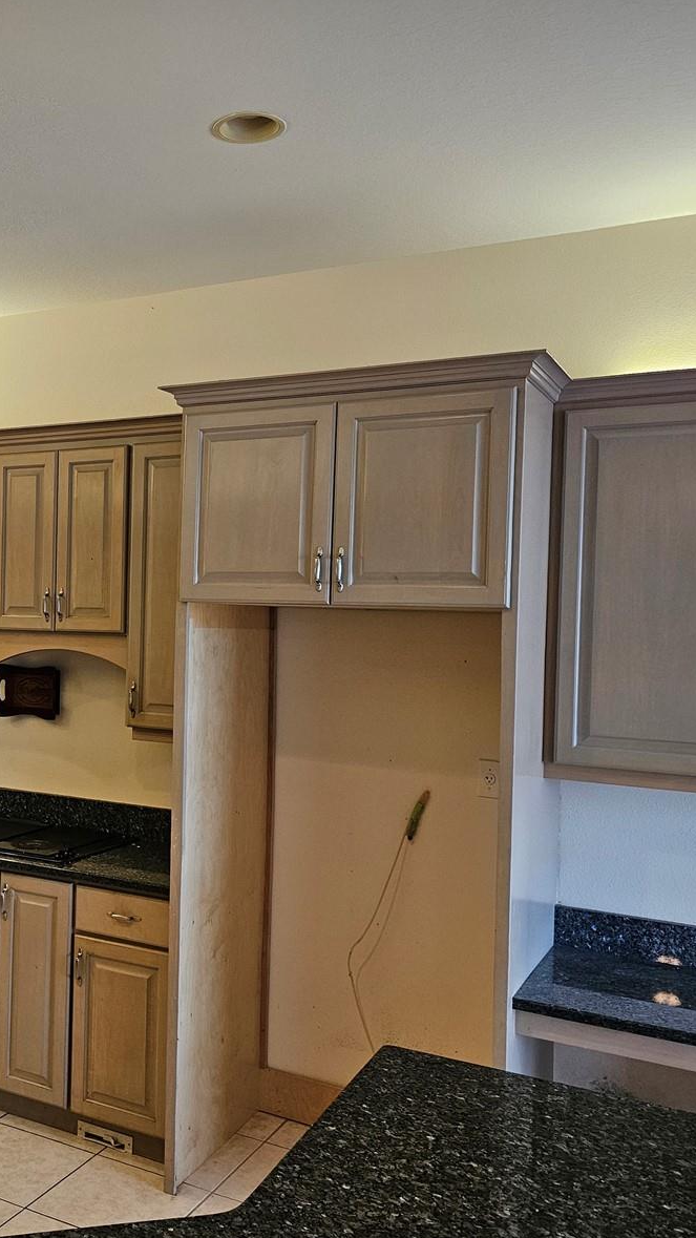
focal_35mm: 34
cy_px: 618
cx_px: 78
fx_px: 1116
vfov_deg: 58.0
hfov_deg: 33.0
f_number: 1.7
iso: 250
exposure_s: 1/120
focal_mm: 6.3
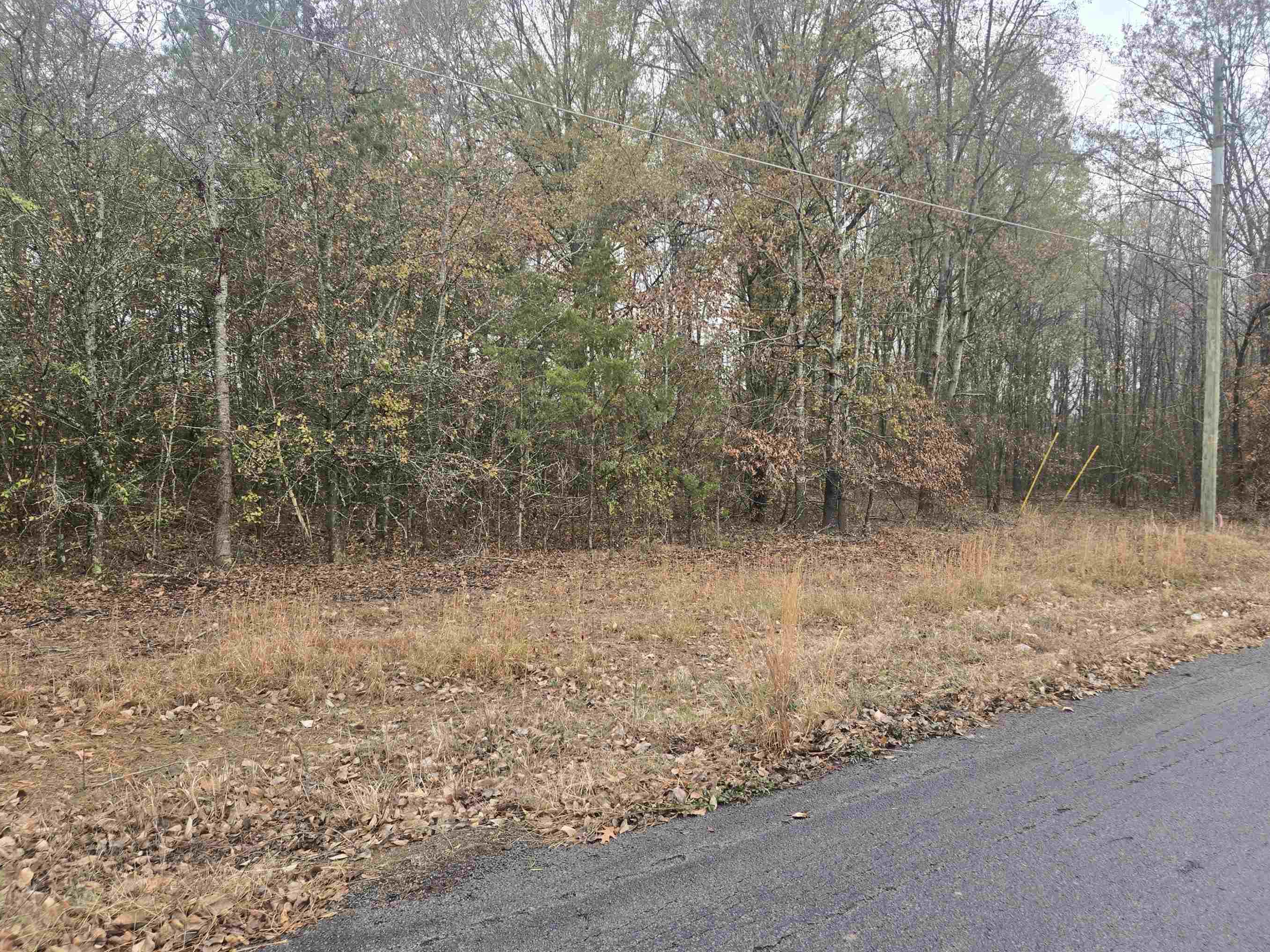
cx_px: 640
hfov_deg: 67.3
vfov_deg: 53.0
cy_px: 497
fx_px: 954
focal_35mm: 26
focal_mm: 5.4
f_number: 1.8
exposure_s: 1/180
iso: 25
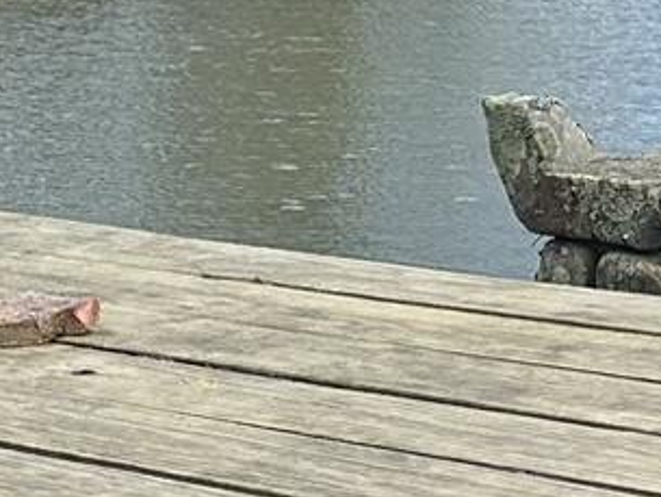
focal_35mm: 161
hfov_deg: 12.2
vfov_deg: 9.1
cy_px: -119
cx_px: 607
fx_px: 3076
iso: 80
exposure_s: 1/2469
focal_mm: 6.86
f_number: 1.78
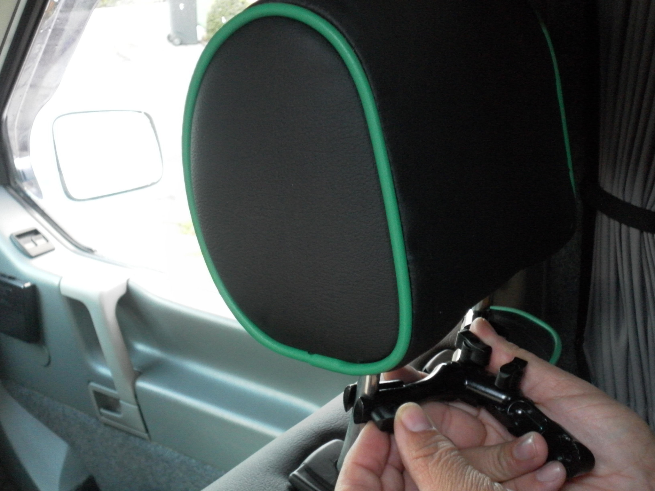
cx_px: 328
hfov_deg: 41.2
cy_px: 246
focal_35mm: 46
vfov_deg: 31.5
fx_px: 870
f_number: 4.3
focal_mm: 8.2
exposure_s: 1/8
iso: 400
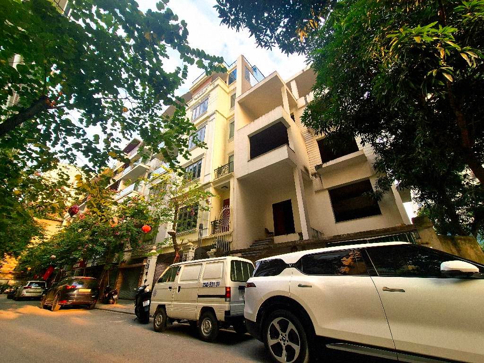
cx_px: 242
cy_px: 182
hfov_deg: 106.2
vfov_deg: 89.9
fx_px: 182
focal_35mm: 13
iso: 50
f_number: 2.2
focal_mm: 2.2
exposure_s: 1/323
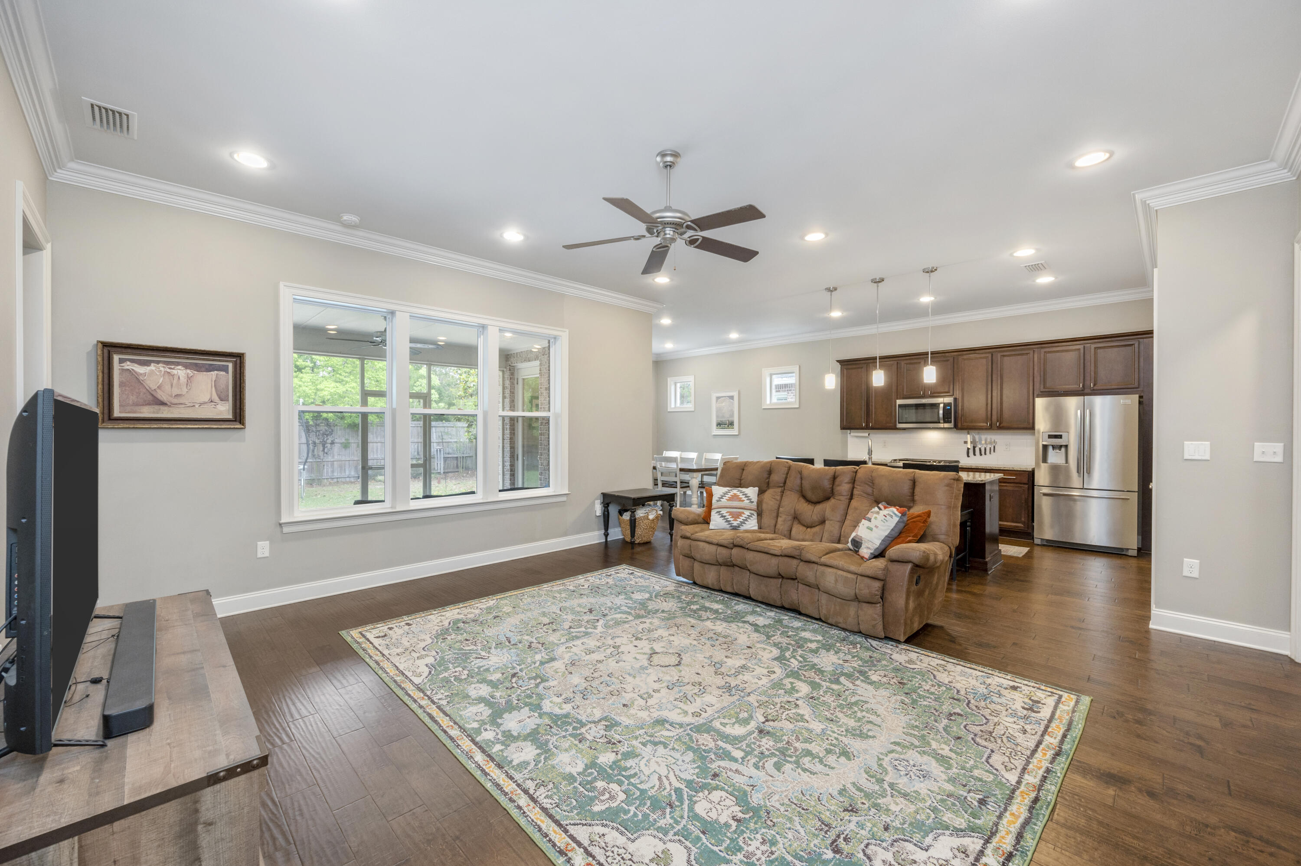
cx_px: 650
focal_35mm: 14
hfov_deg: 104.3
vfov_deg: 81.1
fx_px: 506
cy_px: 433
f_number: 8
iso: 800
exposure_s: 1/25
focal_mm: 14
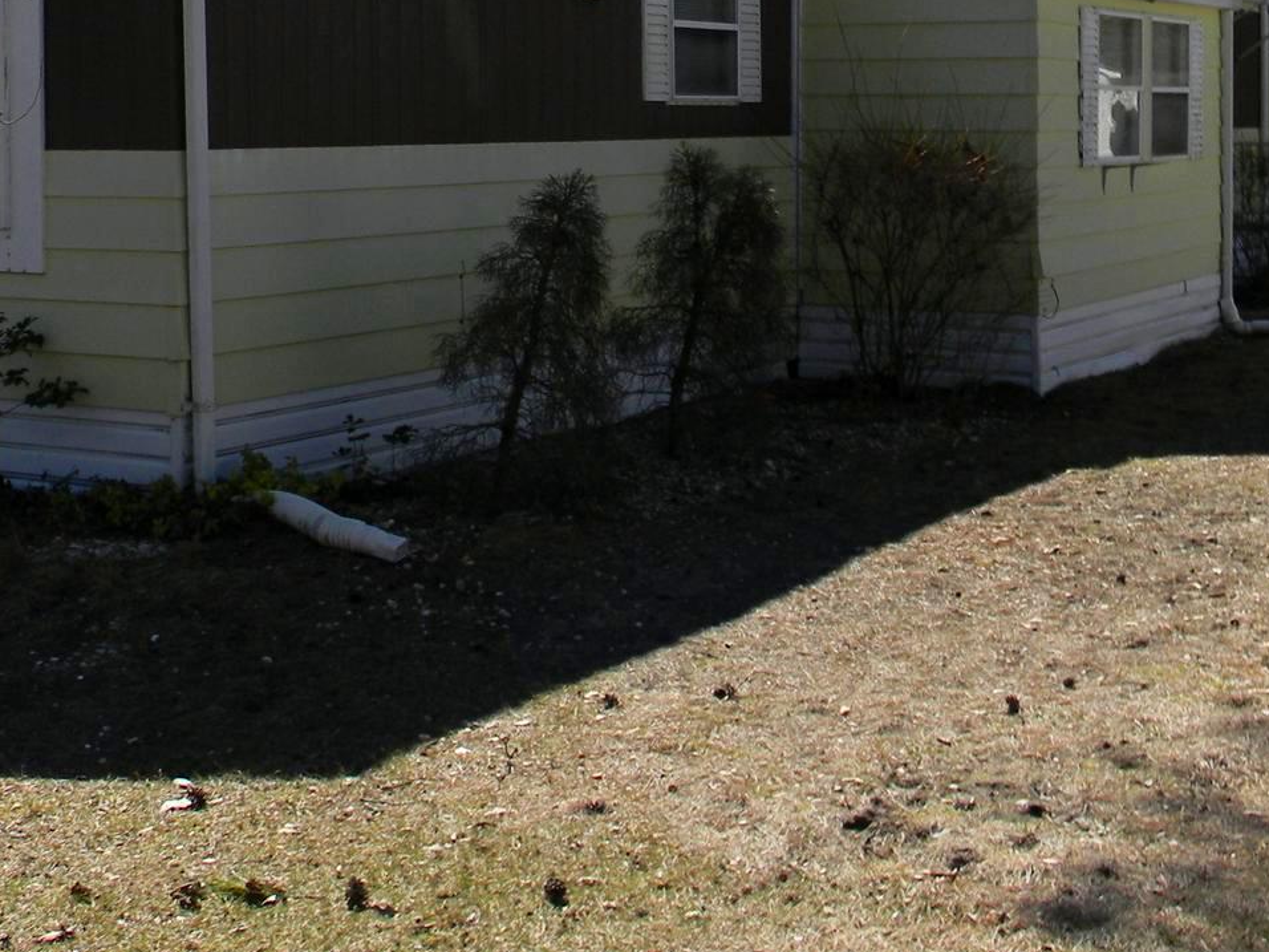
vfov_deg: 24.0
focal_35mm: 60
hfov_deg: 32.1
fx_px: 2200
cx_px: 542
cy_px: 163
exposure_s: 1/210
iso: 80
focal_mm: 5
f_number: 7
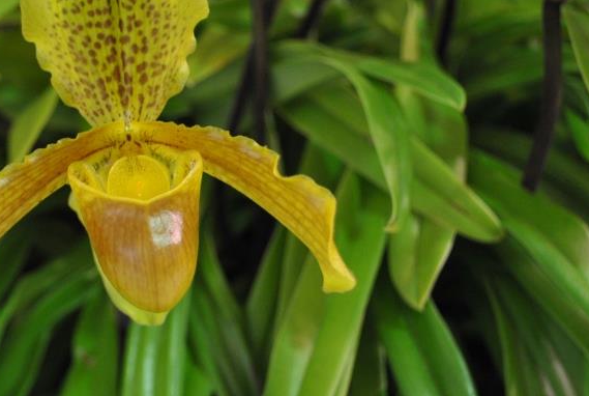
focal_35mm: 81
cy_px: 189
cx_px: 137
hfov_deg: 24.7
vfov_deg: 16.9
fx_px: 1328
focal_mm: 30
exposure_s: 1/13
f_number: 4.5
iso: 400
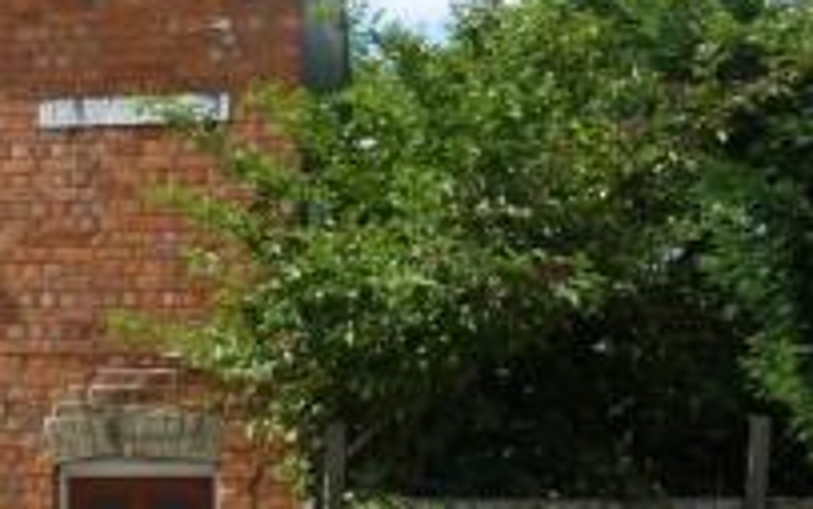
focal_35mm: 76
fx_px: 1684
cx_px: 10
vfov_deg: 17.2
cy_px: 307
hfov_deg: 25.8
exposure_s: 1/400
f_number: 4
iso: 80
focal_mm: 4.1
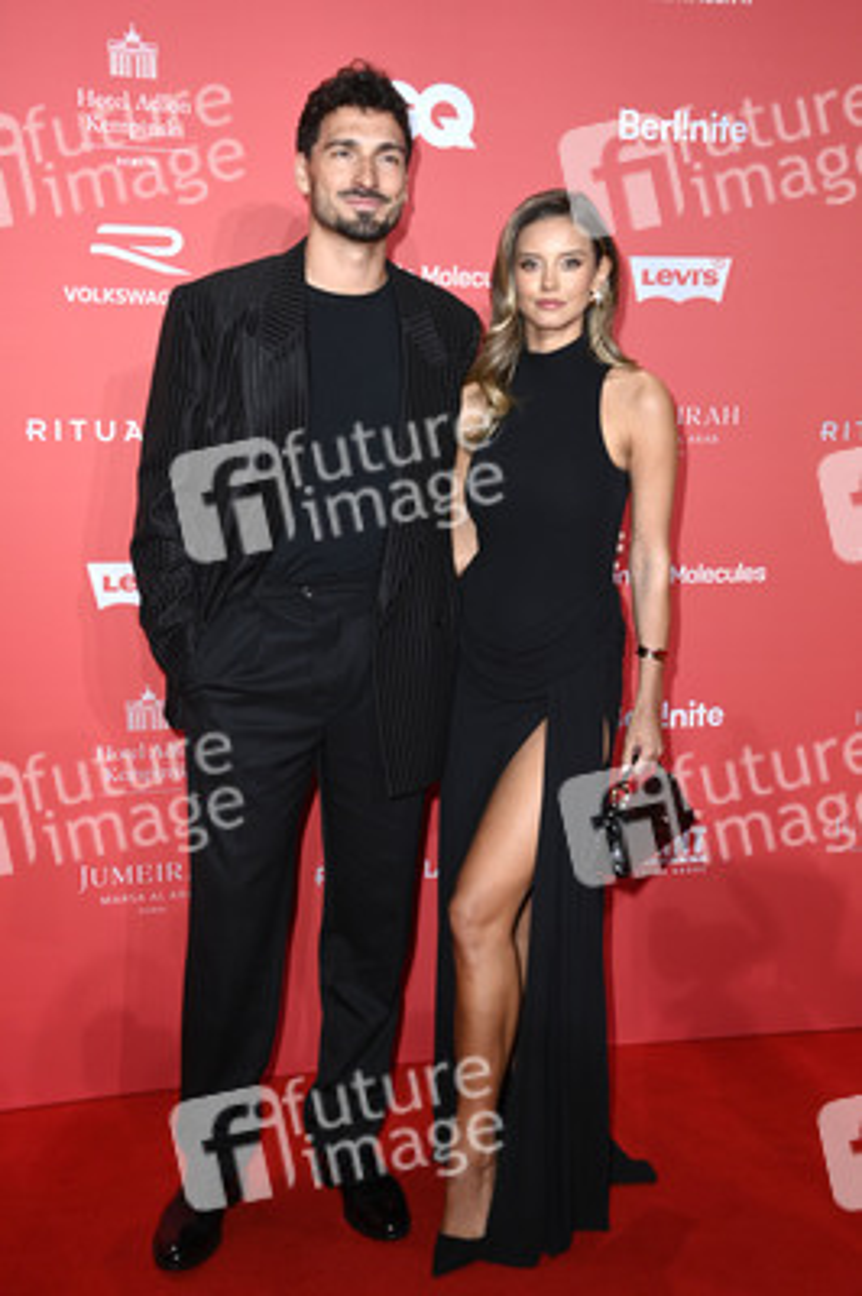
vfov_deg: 46.4
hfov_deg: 31.8
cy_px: 648
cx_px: 431
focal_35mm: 42
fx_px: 1511
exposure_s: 1/250
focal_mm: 42
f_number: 5.6
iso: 1000
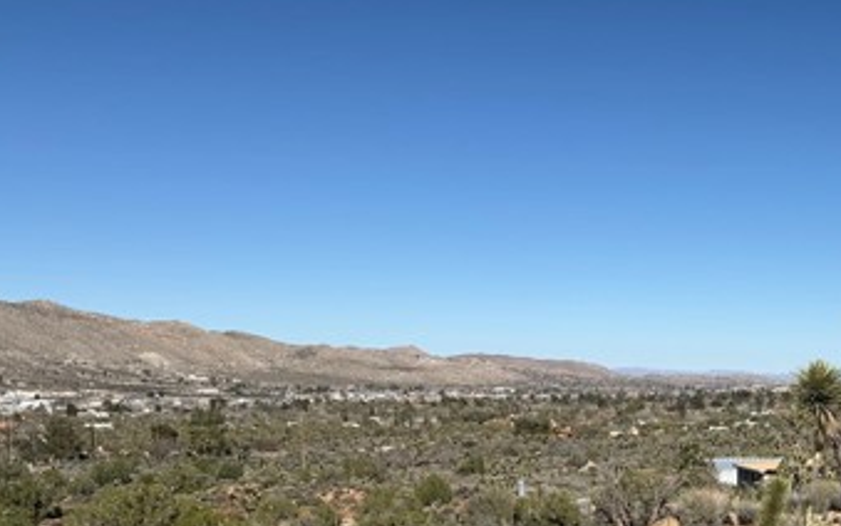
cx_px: 667
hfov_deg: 40.2
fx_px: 1100
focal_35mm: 48
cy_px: 548
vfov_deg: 25.3
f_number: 1.78
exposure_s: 1/8130
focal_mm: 6.76
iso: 80
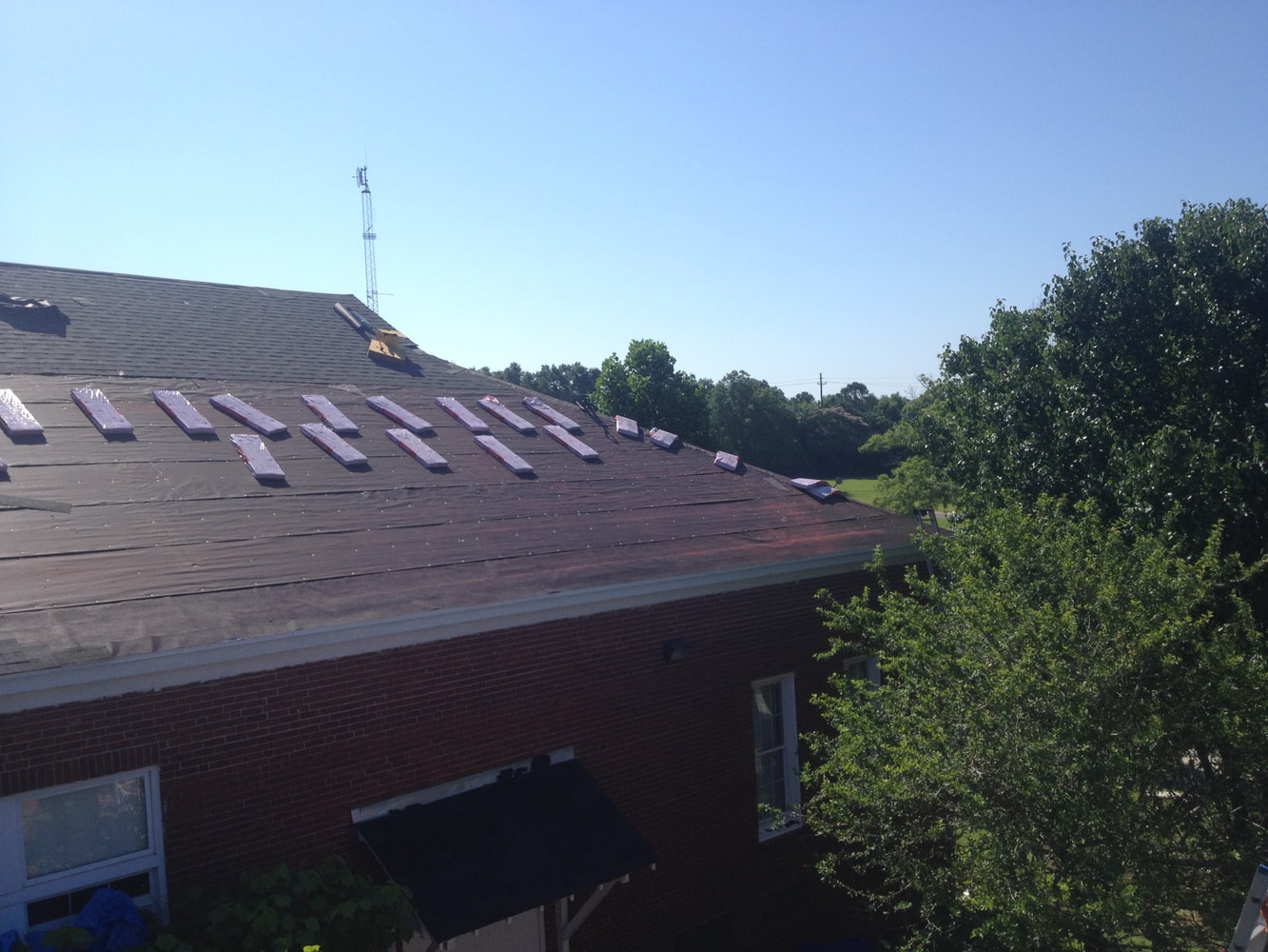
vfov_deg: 40.7
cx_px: 634
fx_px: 1282
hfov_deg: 52.6
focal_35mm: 35
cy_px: 476
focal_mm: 4.28
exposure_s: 1/1783
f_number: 2.4
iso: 50
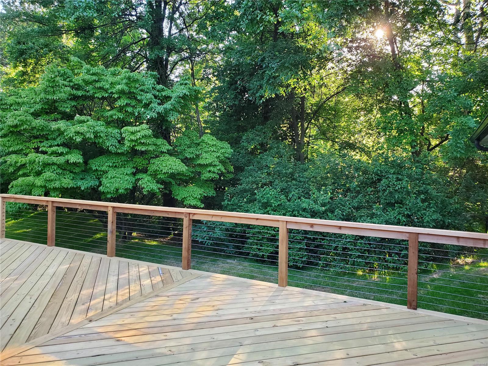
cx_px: 244
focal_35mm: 26
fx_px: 367
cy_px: 183
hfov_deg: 67.3
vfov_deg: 53.1
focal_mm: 4.3
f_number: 2.4
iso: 125
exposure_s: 1/120
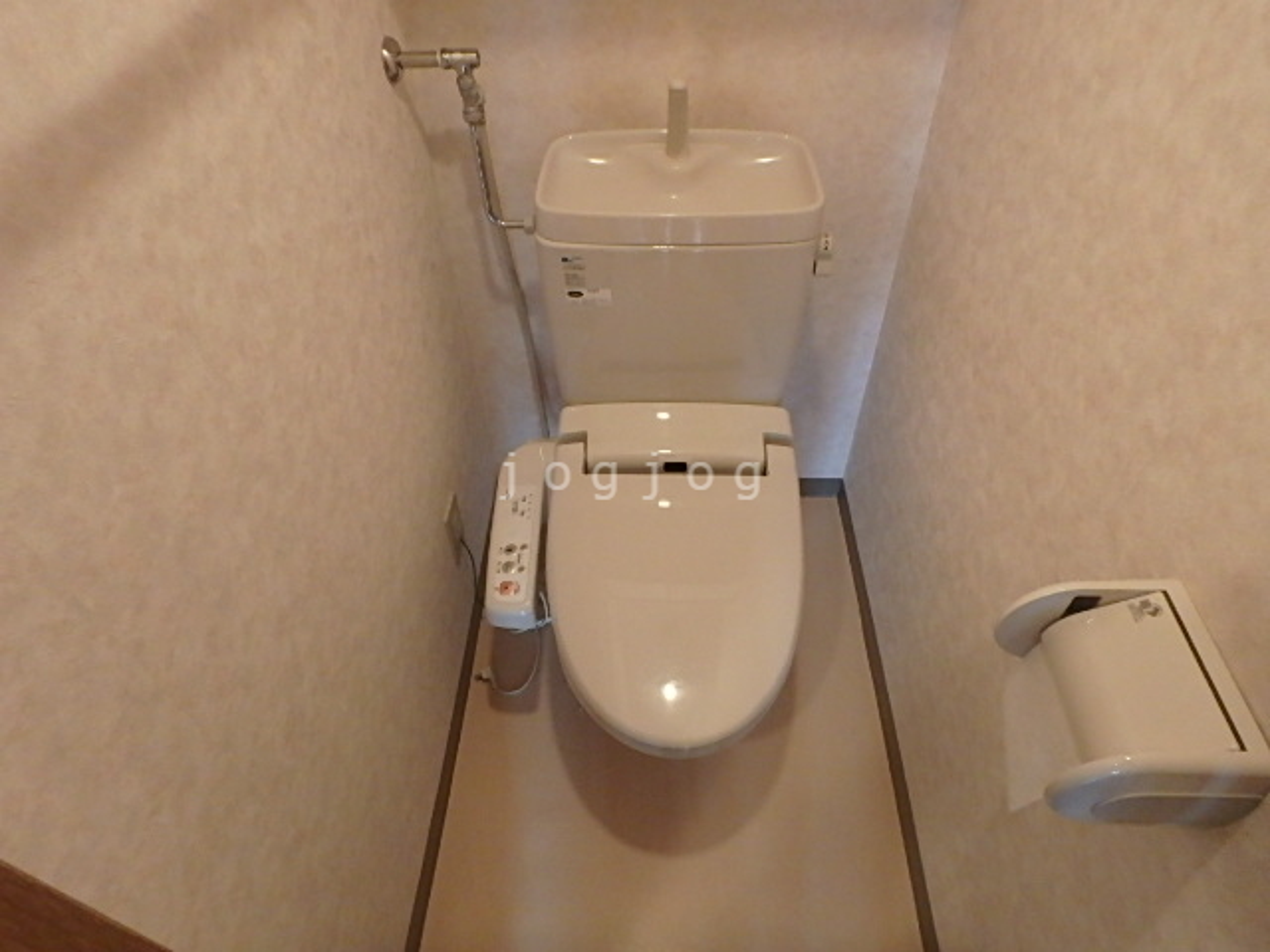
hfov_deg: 79.0
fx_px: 770
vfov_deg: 63.4
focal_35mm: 21
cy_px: 476
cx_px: 635
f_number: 3.5
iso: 800
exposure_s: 1/30
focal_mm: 3.7
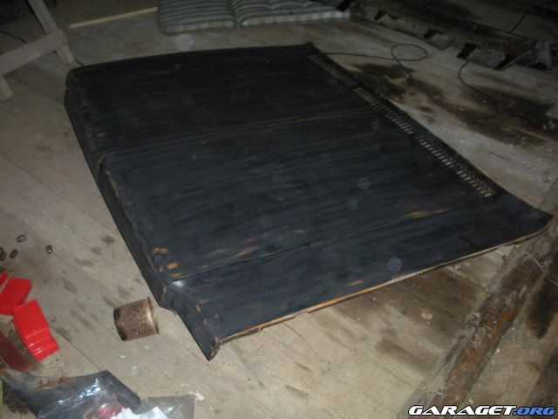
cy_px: 210
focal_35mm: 36
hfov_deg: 51.4
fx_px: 580
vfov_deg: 39.7
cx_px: 279
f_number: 3.5
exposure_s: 1/60
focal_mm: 6.3
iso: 400
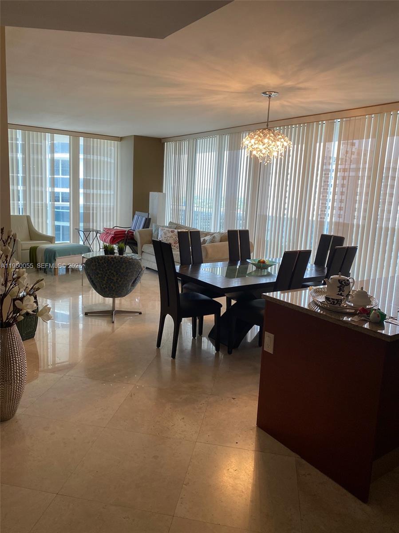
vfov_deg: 67.3
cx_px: 200
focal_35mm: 26
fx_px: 400
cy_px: 266
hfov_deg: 53.0
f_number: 1.8
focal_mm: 4.25
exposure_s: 1/120
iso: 100
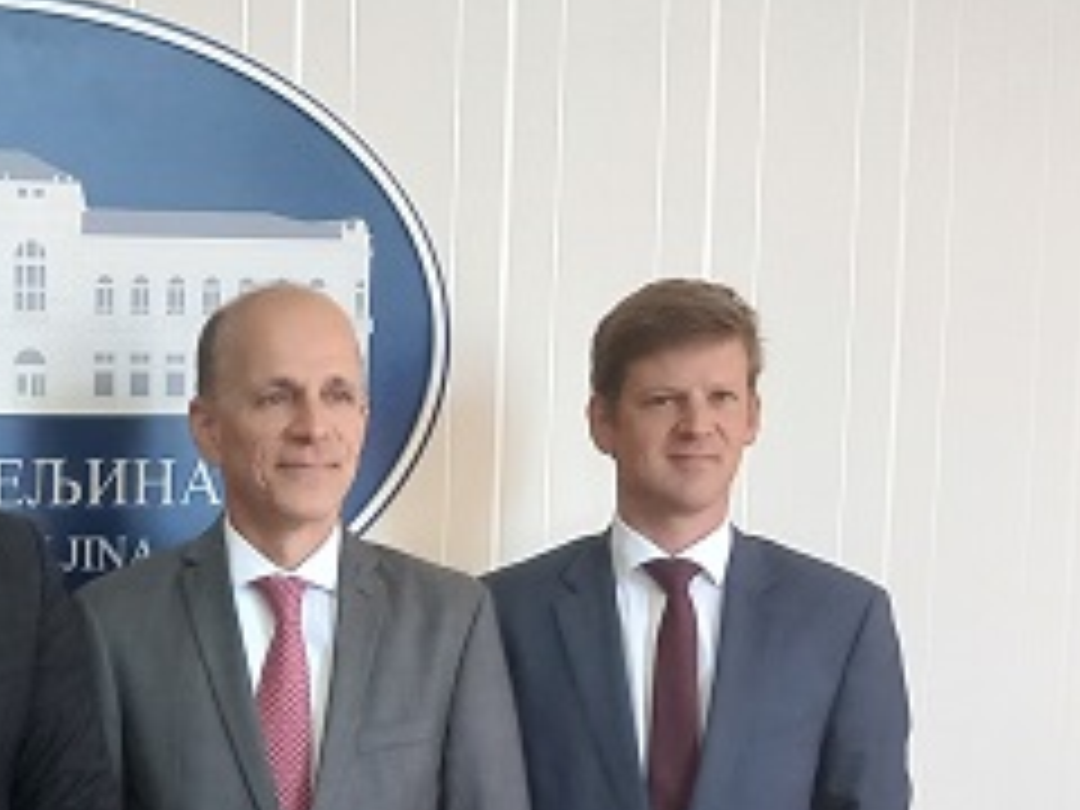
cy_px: 864
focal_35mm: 90
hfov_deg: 21.0
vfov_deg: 16.0
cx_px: 0
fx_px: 2808
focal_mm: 4
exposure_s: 1/33
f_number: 1.8
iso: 200
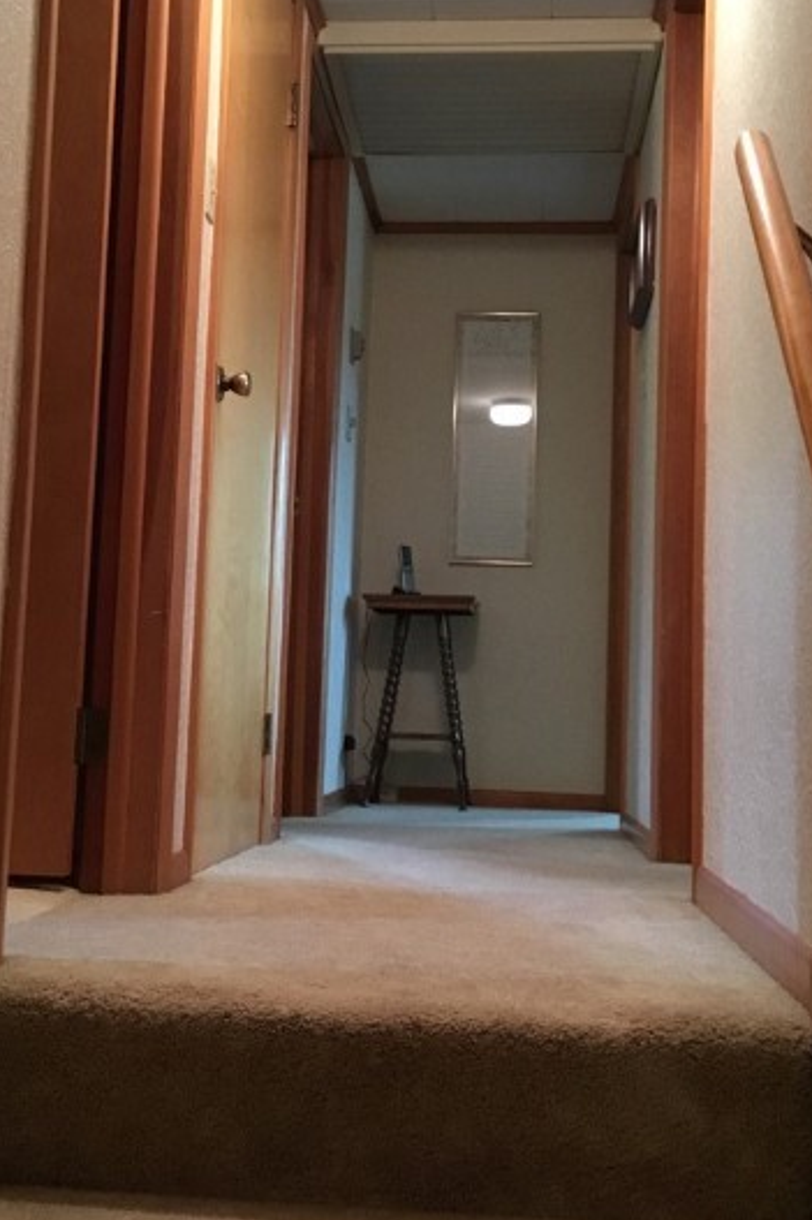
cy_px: 535
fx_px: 1591
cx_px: 366
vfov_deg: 41.9
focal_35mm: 47
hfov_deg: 28.6
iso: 250
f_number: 2.4
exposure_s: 1/24
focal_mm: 3.3
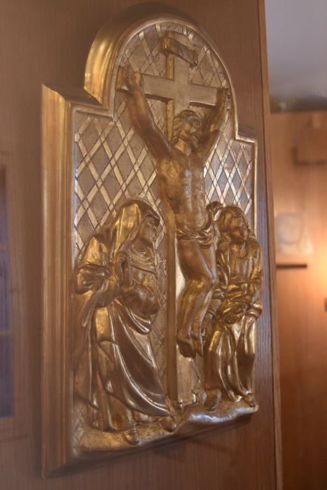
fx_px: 531
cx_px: 164
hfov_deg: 34.2
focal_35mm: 39
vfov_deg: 49.5
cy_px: 245
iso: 3200
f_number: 4
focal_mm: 26
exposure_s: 1/60
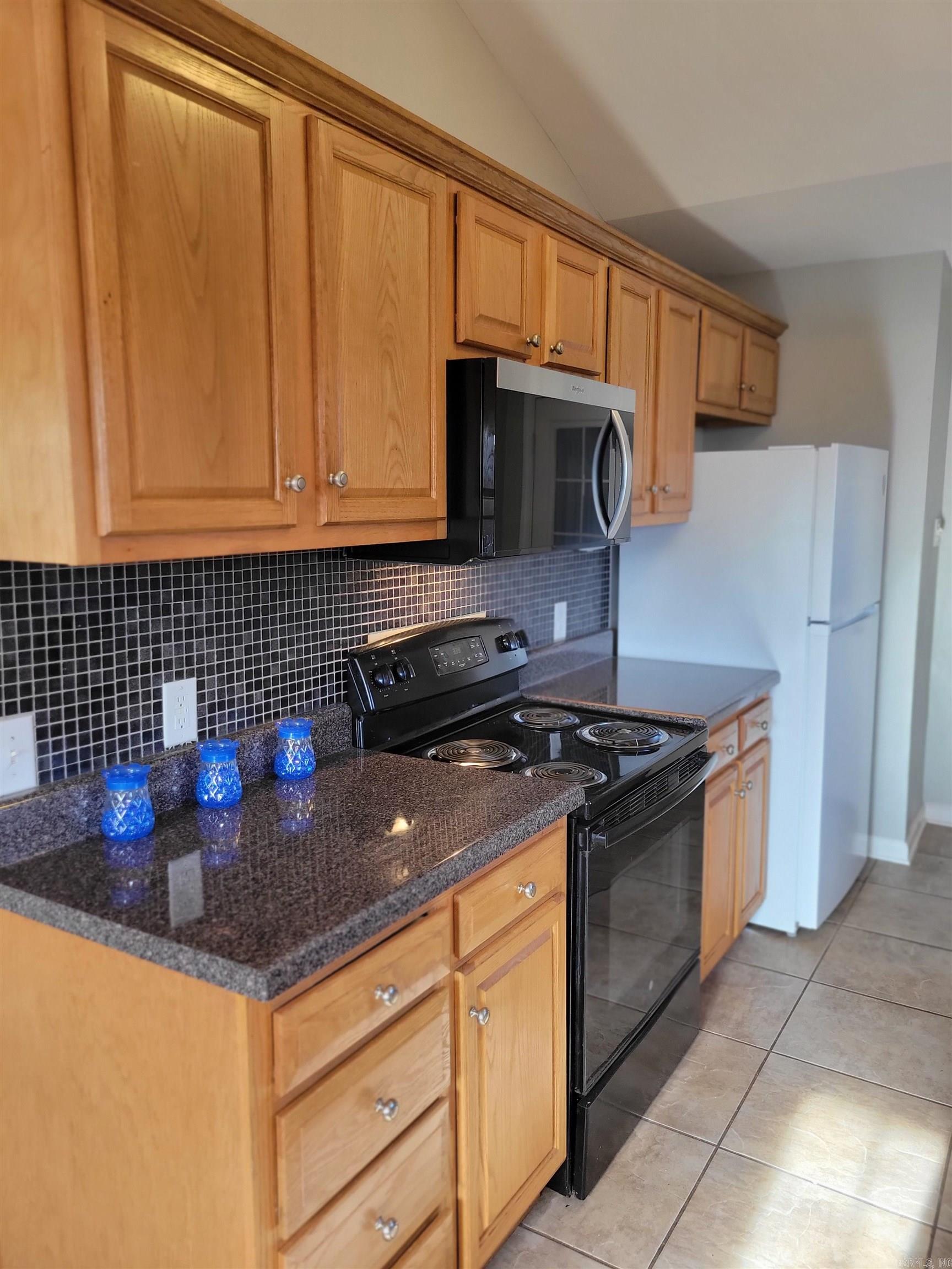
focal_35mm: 26
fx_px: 953
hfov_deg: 53.1
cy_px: 634
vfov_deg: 67.3
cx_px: 476
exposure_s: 1/60
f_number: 1.8
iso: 160
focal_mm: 5.4
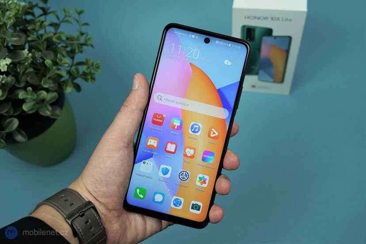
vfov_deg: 37.9
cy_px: 122
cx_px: 183
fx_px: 356
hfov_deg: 54.4
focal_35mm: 35
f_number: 6.3
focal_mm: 35
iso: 640
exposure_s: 1/200
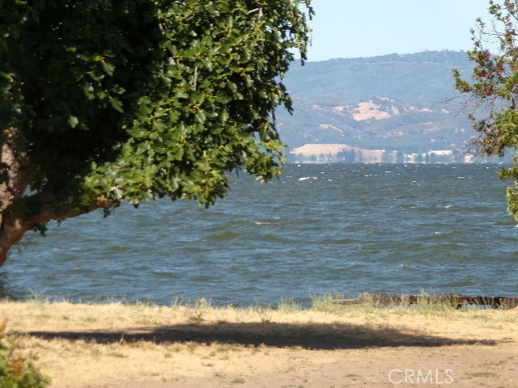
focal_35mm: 307
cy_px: 194
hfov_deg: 6.5
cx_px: 259
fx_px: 4594
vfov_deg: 4.8
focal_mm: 55.1
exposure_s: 1/240
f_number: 6
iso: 100
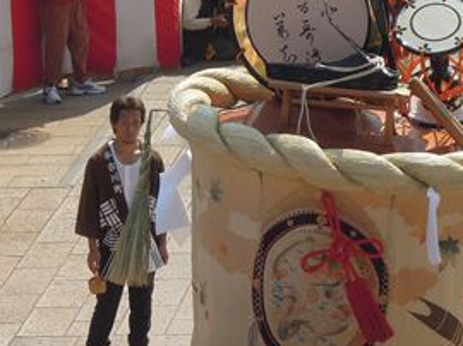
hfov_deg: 7.4
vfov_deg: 5.6
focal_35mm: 267
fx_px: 3568
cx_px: 302
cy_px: 139
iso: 160
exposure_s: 1/800
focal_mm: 17.9
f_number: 5.5
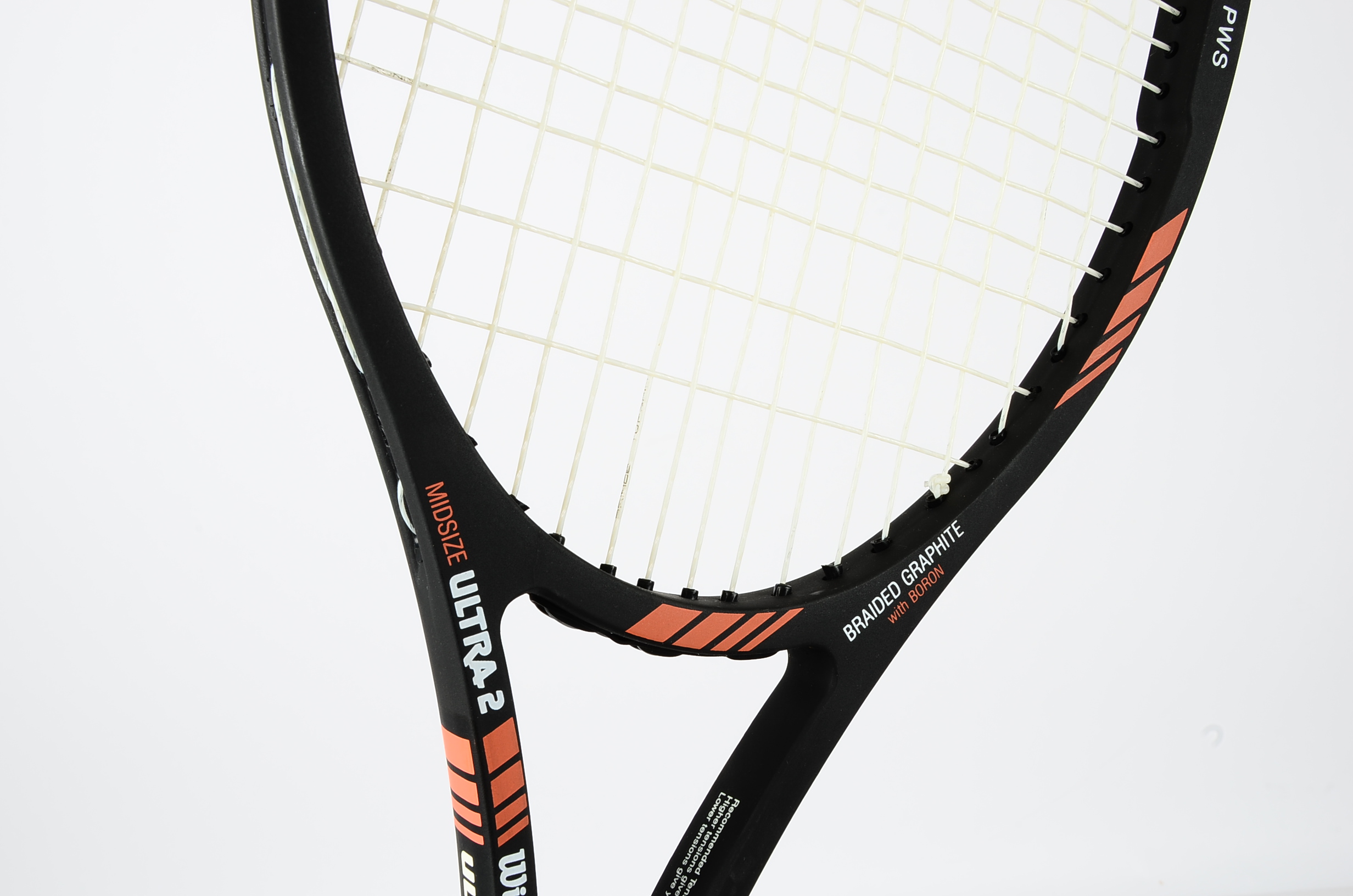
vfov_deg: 31.8
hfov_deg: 46.5
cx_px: 676
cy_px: 448
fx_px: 1575
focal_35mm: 42
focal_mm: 28
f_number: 16
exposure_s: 1/160
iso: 100
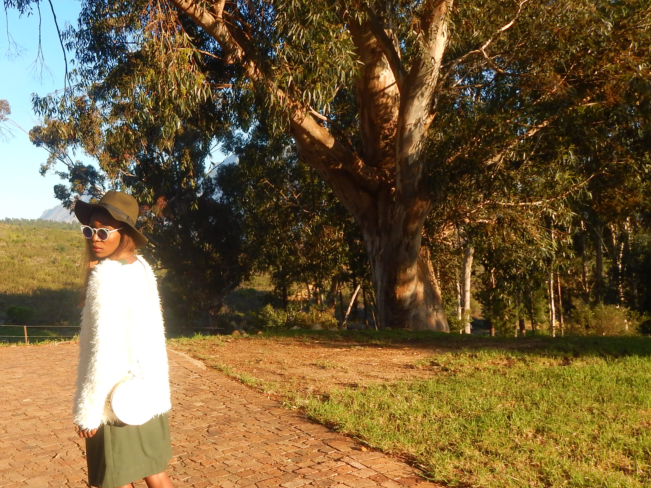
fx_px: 677
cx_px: 141
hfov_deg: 48.8
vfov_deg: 39.6
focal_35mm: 36
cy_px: 276
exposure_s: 1/500
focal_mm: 4
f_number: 3
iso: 125
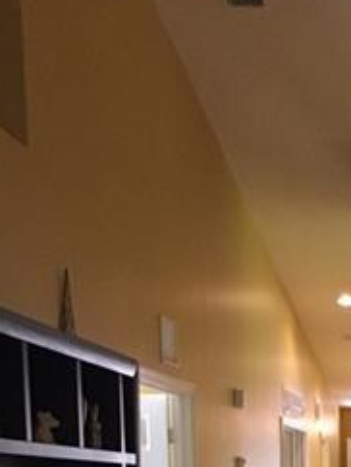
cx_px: 500
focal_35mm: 92
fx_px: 1242
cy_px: 714
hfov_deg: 15.1
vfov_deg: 18.6
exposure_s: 1/30
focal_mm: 4.15
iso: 160
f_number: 2.2
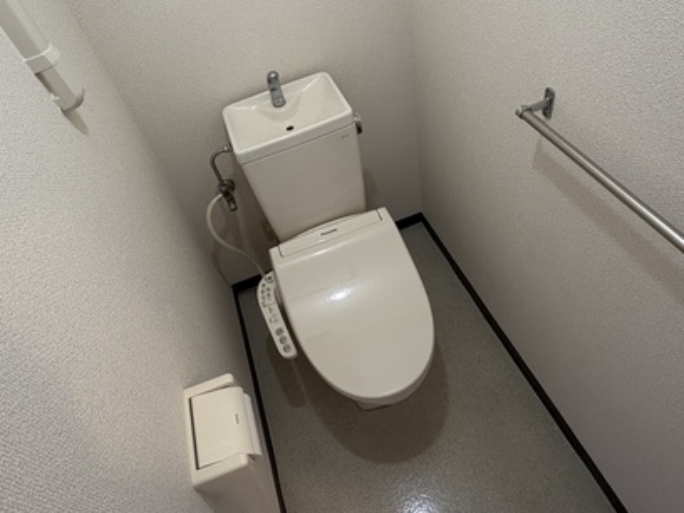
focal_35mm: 24
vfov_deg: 56.0
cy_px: 187
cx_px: 307
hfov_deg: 71.4
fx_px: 474
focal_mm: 2.22
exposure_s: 1/60
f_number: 2.2
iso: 250
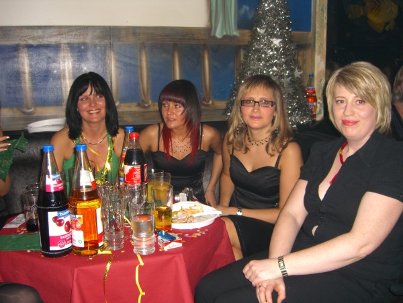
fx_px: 442
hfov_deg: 49.0
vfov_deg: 37.7
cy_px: 152
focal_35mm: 38
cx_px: 202
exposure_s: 1/60
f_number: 2.8
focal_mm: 7.9
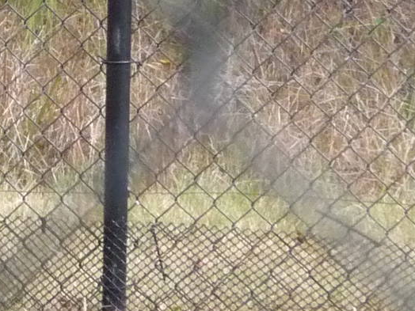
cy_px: 6
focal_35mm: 1441
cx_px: -198
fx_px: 17276
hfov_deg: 1.4
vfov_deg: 1.0
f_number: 4.9
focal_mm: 47
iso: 400
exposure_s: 1/320
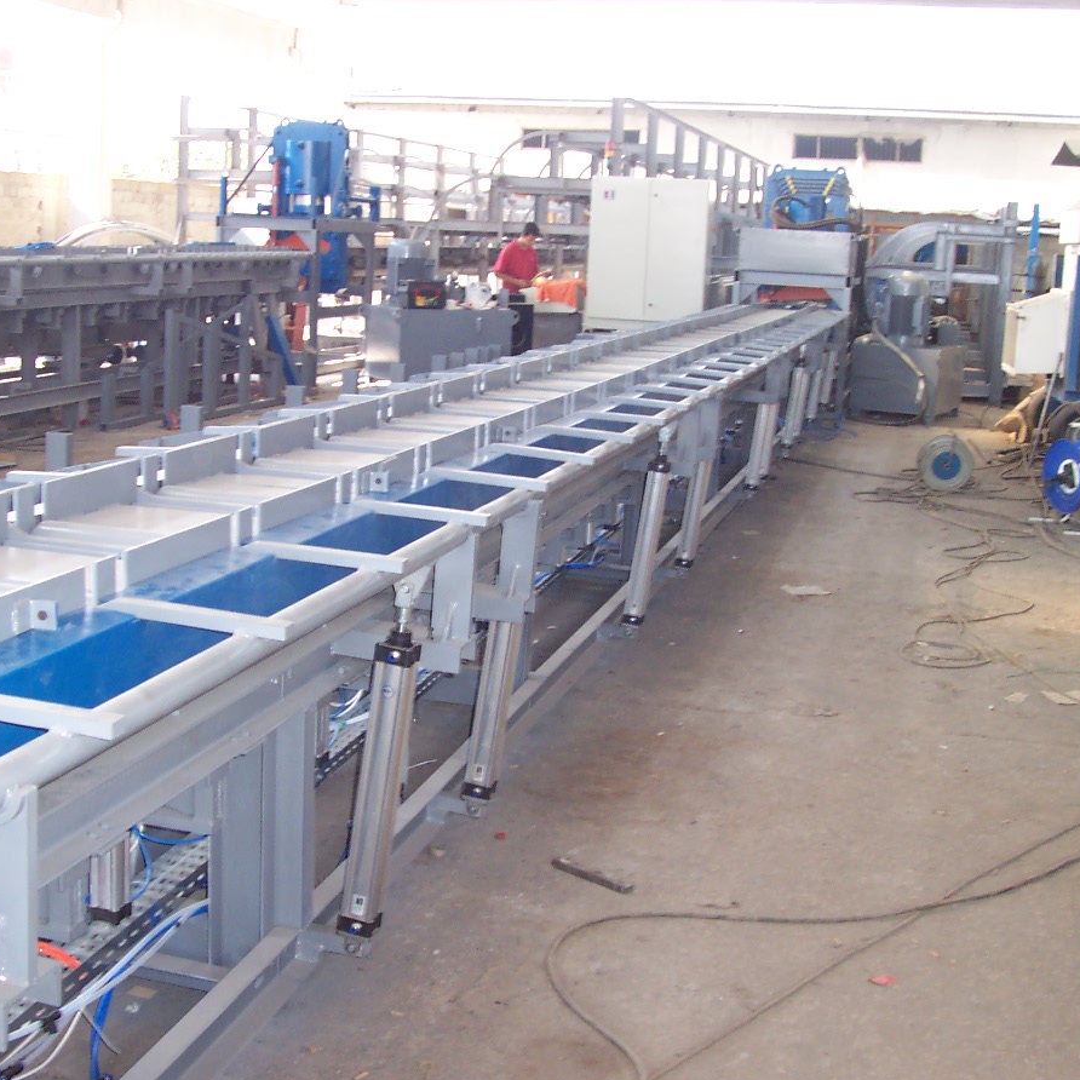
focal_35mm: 44
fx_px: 1553
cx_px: 479
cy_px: 544
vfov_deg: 38.3
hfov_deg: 38.3
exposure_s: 1/60
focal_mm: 5.6
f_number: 2.8
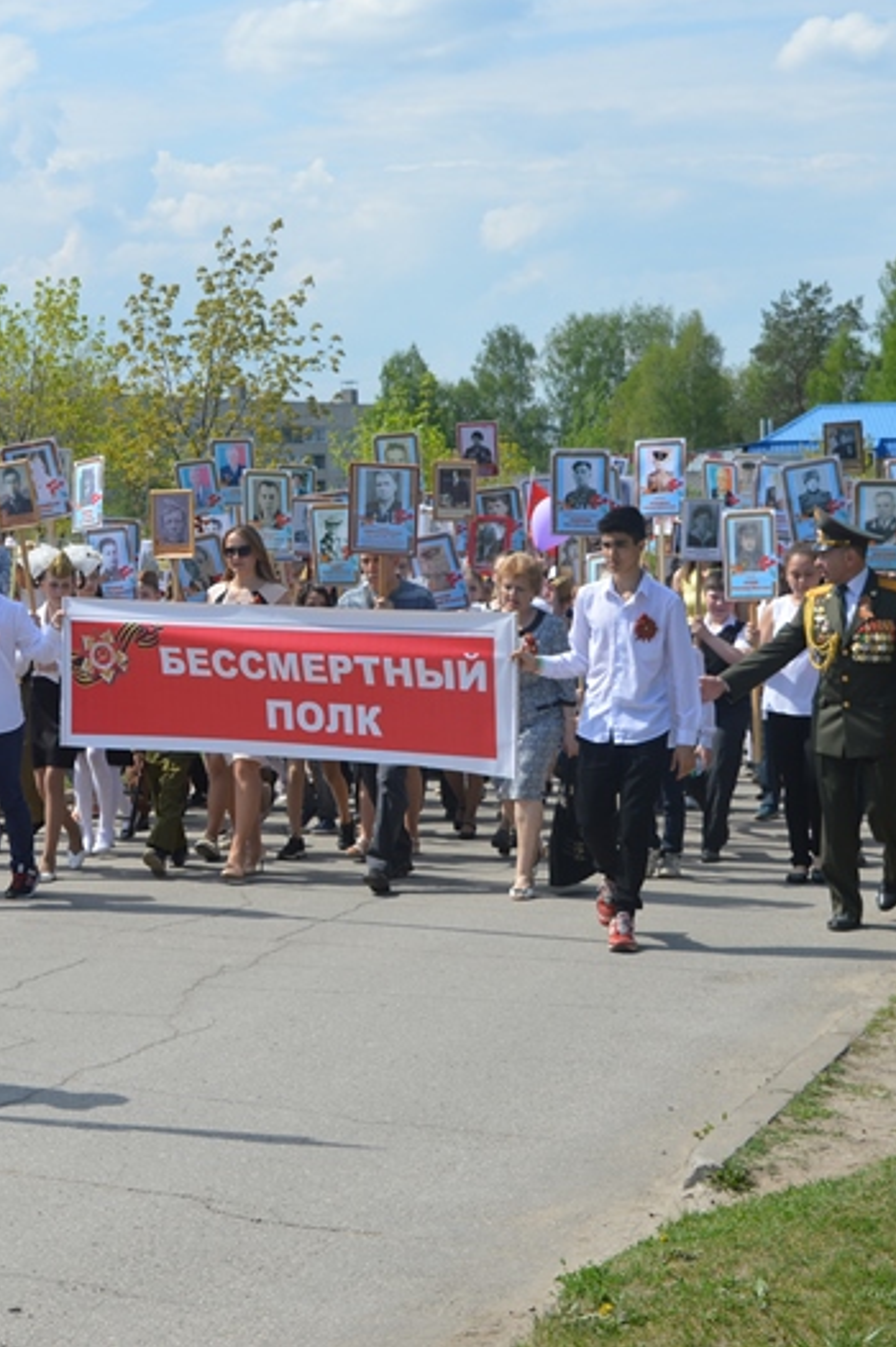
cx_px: 138
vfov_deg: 27.7
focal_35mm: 73
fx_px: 2729
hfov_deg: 18.4
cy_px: 668
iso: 100
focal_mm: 32
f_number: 7.1
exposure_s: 1/400
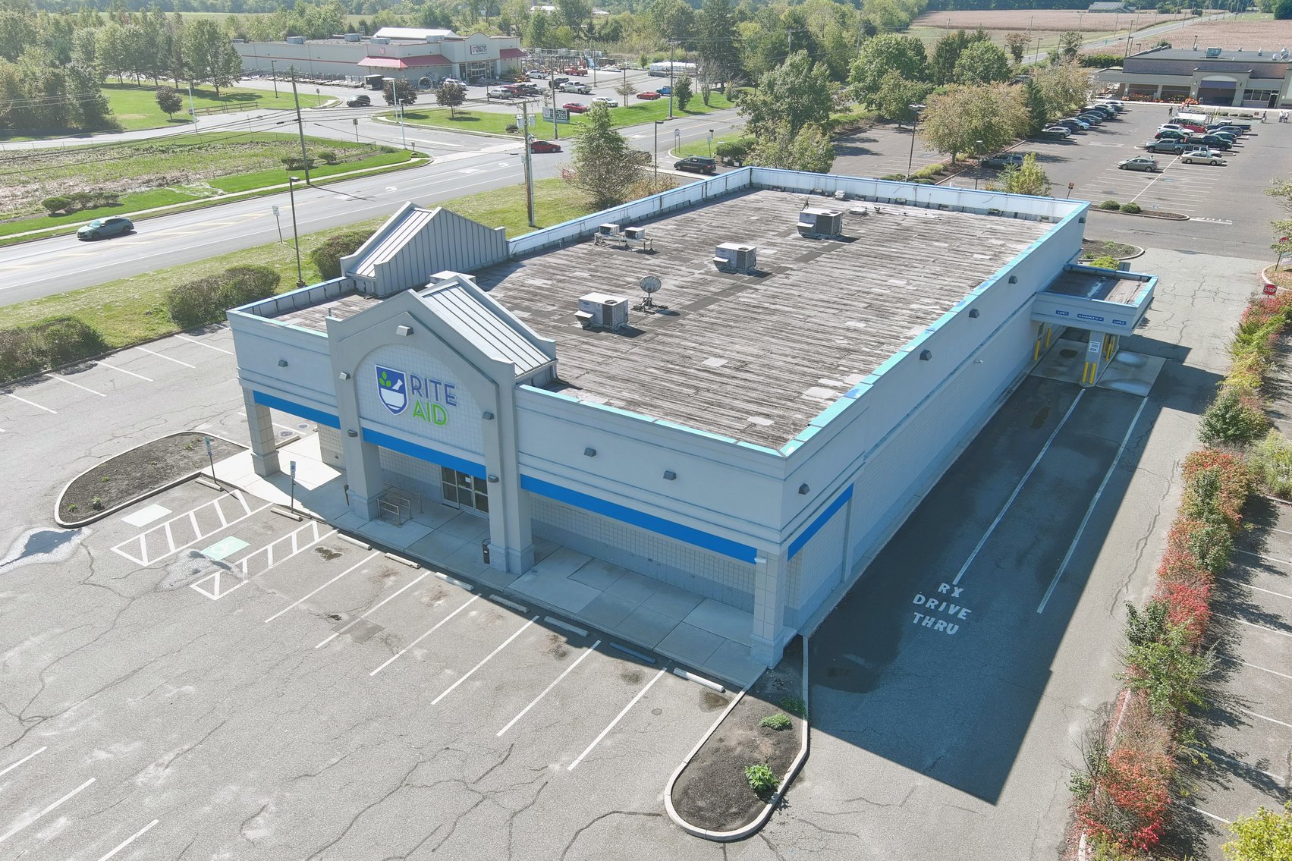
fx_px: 1041
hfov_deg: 63.7
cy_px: 430
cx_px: 646
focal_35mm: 29
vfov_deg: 45.0
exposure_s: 1/640
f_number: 2.8
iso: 100
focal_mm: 10.57
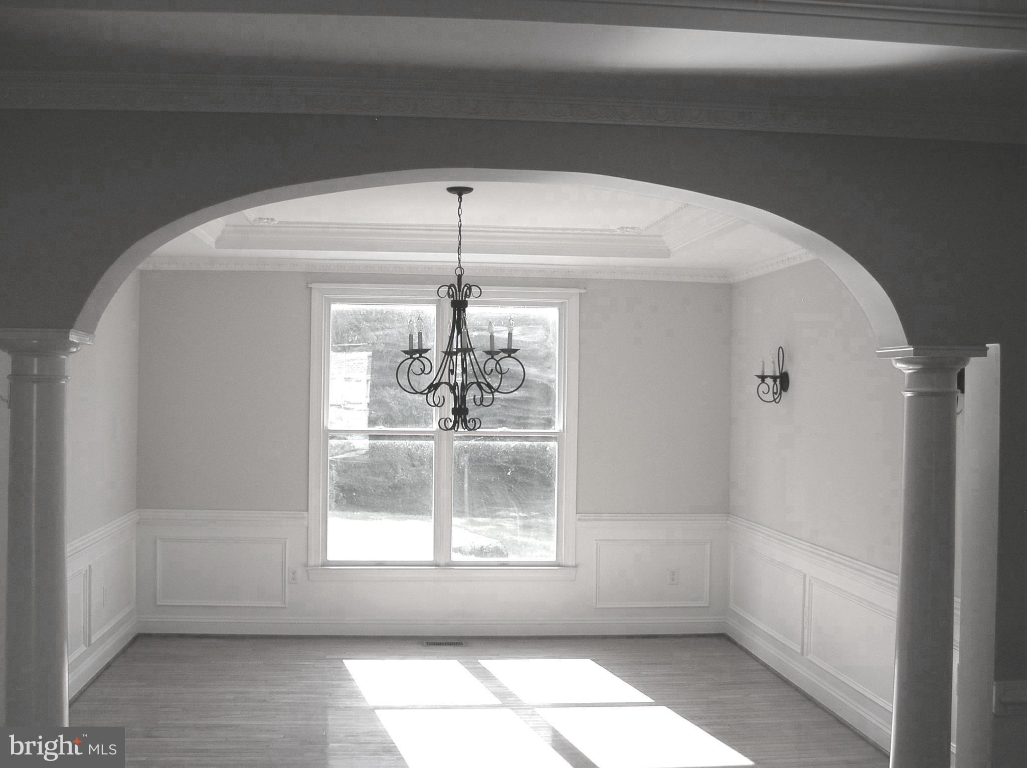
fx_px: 1067
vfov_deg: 39.6
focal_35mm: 36
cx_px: 514
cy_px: 384
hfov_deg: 51.4
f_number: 2.7
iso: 50
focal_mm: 6
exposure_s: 1/125
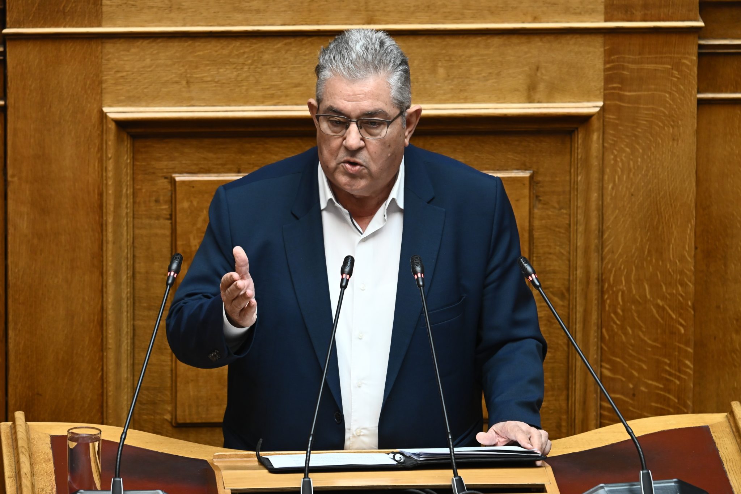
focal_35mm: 430
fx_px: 8849
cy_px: 247
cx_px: 370
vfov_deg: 3.2
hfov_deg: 4.8
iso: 2800
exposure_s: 1/200
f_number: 6.3
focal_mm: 430
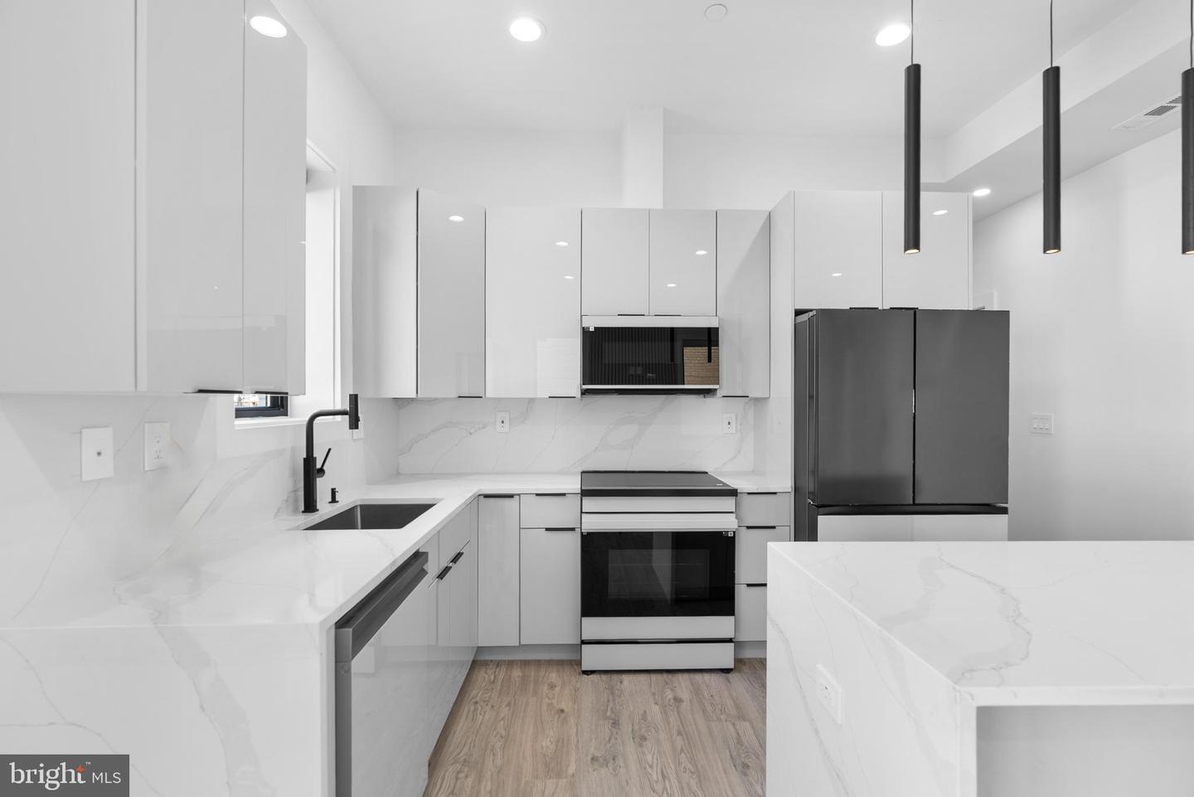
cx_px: 597
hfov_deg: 96.7
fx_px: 531
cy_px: 398
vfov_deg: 73.8
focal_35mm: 16
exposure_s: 1/6
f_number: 7.1
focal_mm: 16
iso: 250
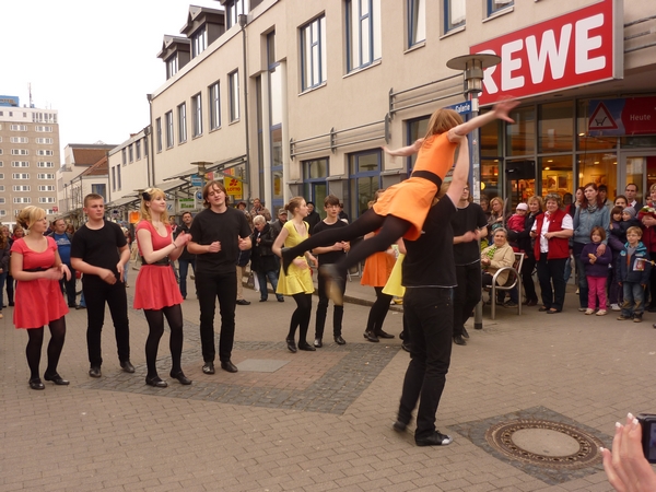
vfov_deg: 44.2
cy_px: 246
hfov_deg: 56.8
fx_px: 606
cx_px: 328
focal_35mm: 32
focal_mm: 5.3
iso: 80
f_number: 3.5
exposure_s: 1/60
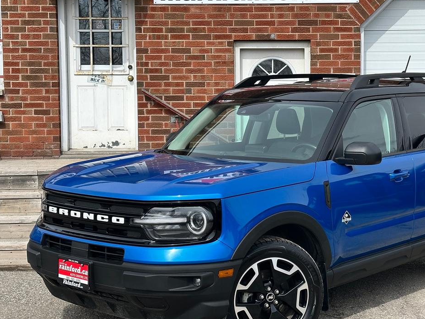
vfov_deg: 22.2
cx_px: 275
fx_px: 810
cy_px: 141
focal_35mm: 66
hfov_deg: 29.2
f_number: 1.78
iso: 64
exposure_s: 1/3367
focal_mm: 6.86
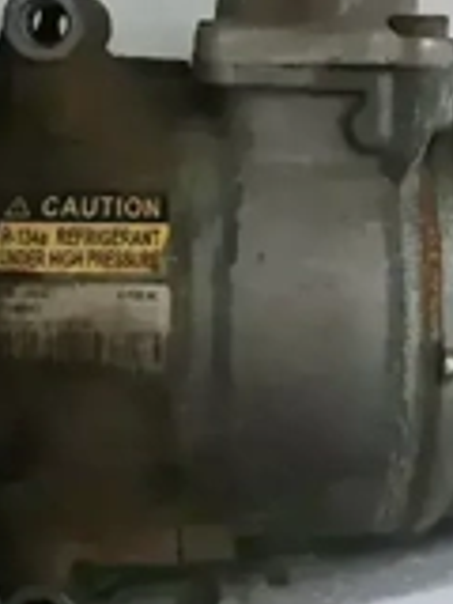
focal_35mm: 60
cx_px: 185
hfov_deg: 24.4
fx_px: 1047
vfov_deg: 31.3
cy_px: 117
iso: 1600
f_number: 1.8
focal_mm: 5.23
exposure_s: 1/20
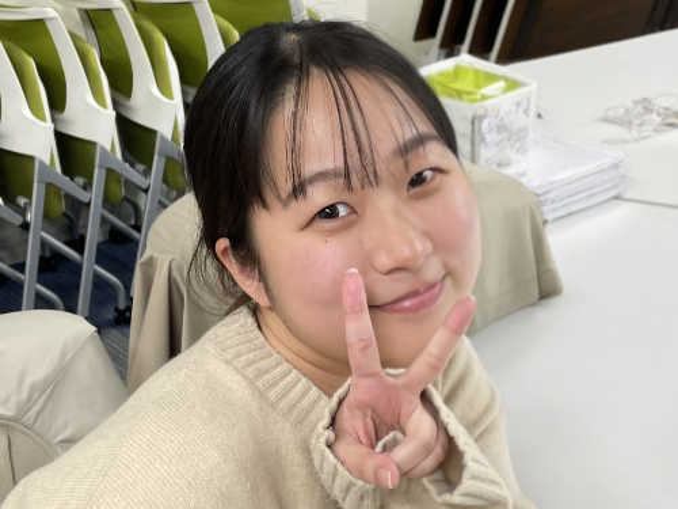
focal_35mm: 26
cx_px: 339
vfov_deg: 53.1
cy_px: 254
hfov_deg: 67.3
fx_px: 509
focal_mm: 4.2
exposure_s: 1/60
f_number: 1.6
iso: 64
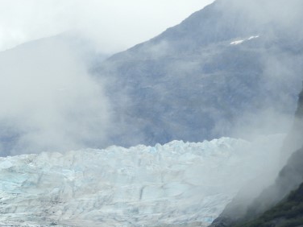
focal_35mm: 364
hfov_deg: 5.4
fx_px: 3186
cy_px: 286
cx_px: -156
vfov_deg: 4.1
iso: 100
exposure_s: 1/320
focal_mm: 17
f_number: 4.8
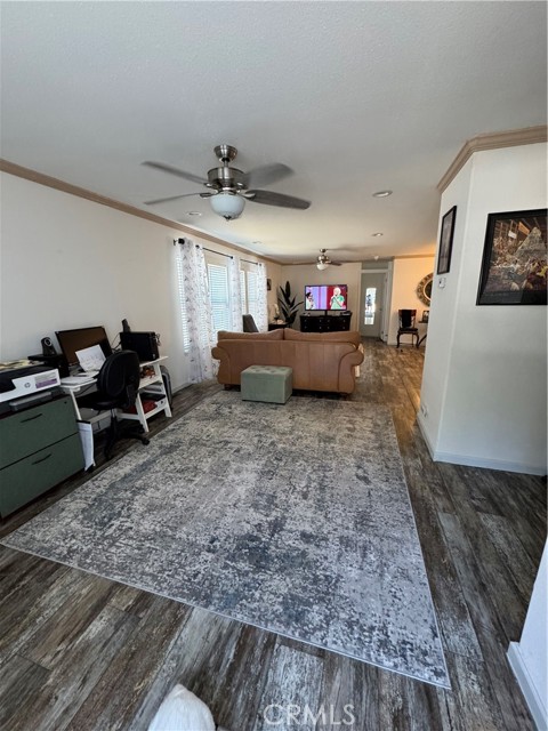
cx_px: 274
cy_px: 366
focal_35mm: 14
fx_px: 296
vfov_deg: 102.1
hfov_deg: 85.7
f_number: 2.2
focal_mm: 2.22
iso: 320
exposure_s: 1/120
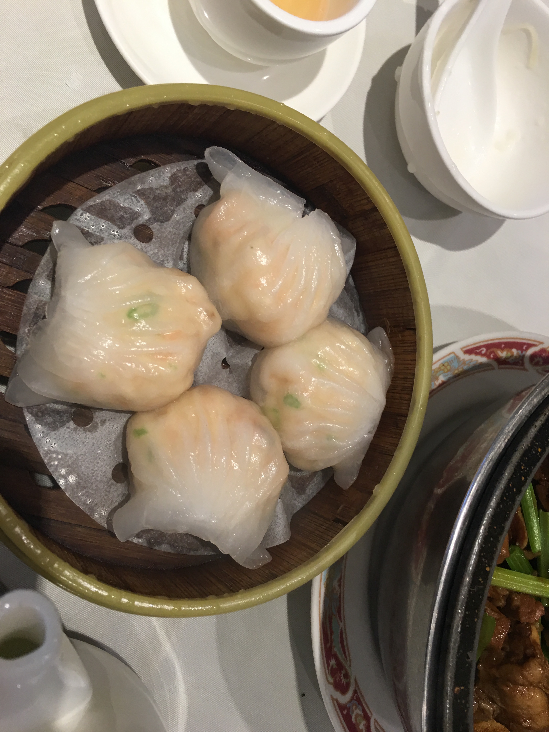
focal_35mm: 29
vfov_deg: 61.7
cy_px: 366
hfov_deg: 48.2
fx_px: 613
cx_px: 274
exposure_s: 1/15
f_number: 2.2
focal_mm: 4.15
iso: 25
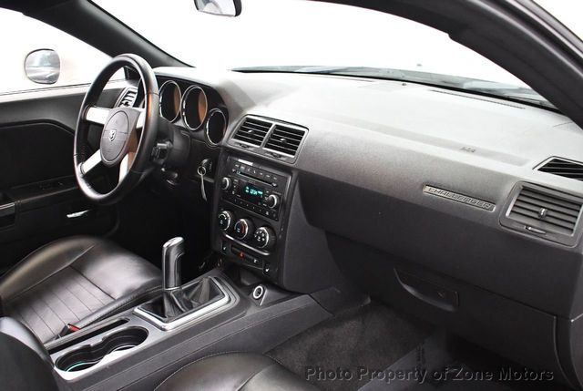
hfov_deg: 53.1
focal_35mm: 36
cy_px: 196
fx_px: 584
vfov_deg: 37.0
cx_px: 292
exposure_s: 1/80
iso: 3200
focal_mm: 18
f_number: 3.5
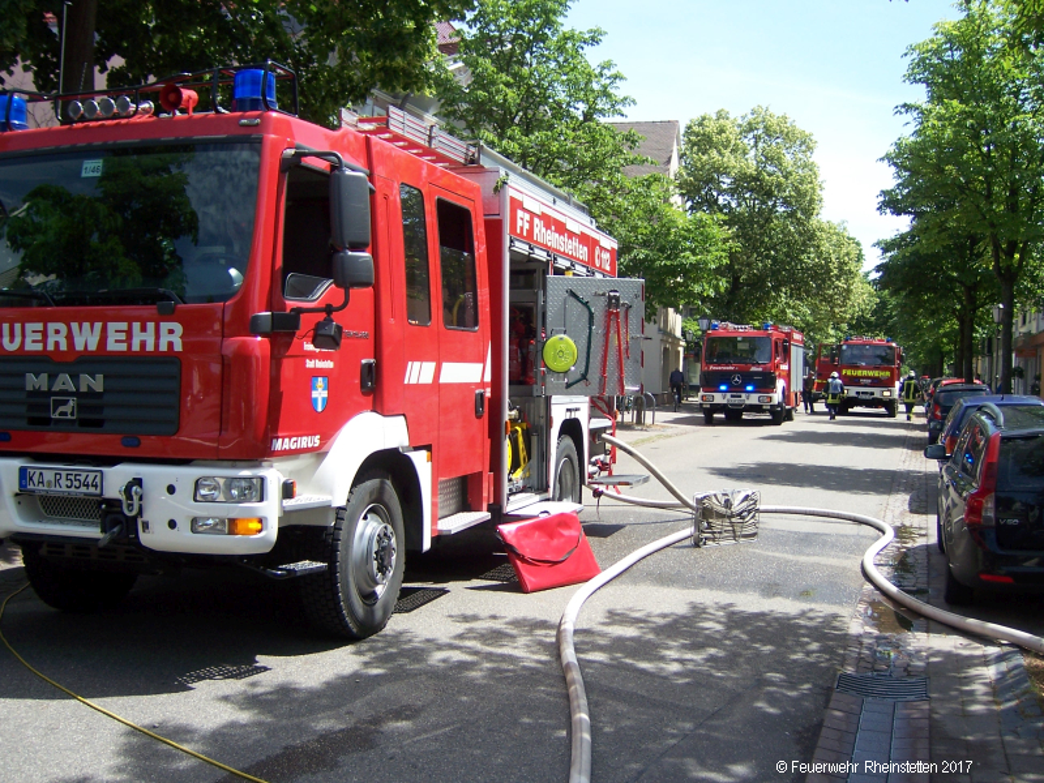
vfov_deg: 39.7
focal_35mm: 36
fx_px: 1086
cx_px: 522
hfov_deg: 51.4
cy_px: 392
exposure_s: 1/640
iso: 80
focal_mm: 6.2
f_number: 2.8
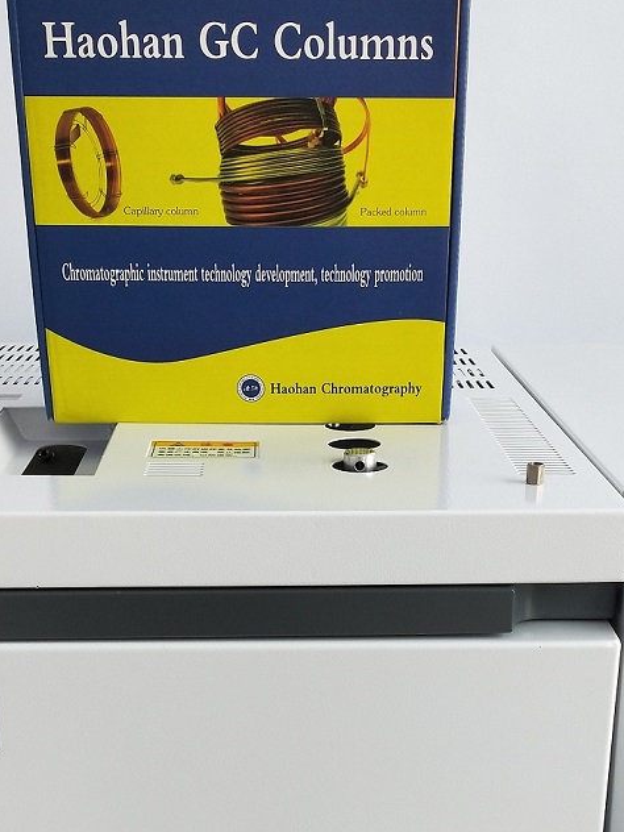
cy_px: 651
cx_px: 338
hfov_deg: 30.9
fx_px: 1130
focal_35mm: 47
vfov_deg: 39.1
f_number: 1.7
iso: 129
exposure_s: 1/100
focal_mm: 3.99
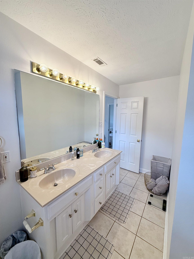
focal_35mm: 14
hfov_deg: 85.7
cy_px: 130
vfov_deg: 102.1
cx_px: 97
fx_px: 105
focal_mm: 2.22
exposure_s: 1/120
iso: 80
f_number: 2.2
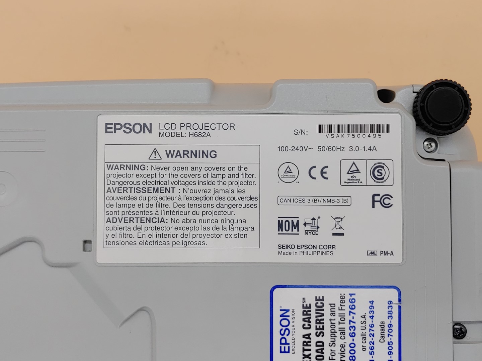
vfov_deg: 32.9
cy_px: 180
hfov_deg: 42.9
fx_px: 613
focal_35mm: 44
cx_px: 241
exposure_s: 1/101
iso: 50
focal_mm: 4.36
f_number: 1.8
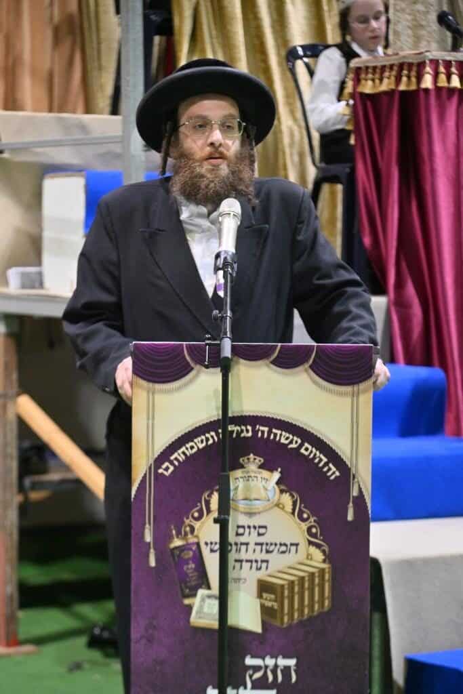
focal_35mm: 105
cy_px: 347
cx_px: 232
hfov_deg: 13.0
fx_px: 2025
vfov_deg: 19.5
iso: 1600
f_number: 4
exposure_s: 1/160
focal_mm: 105
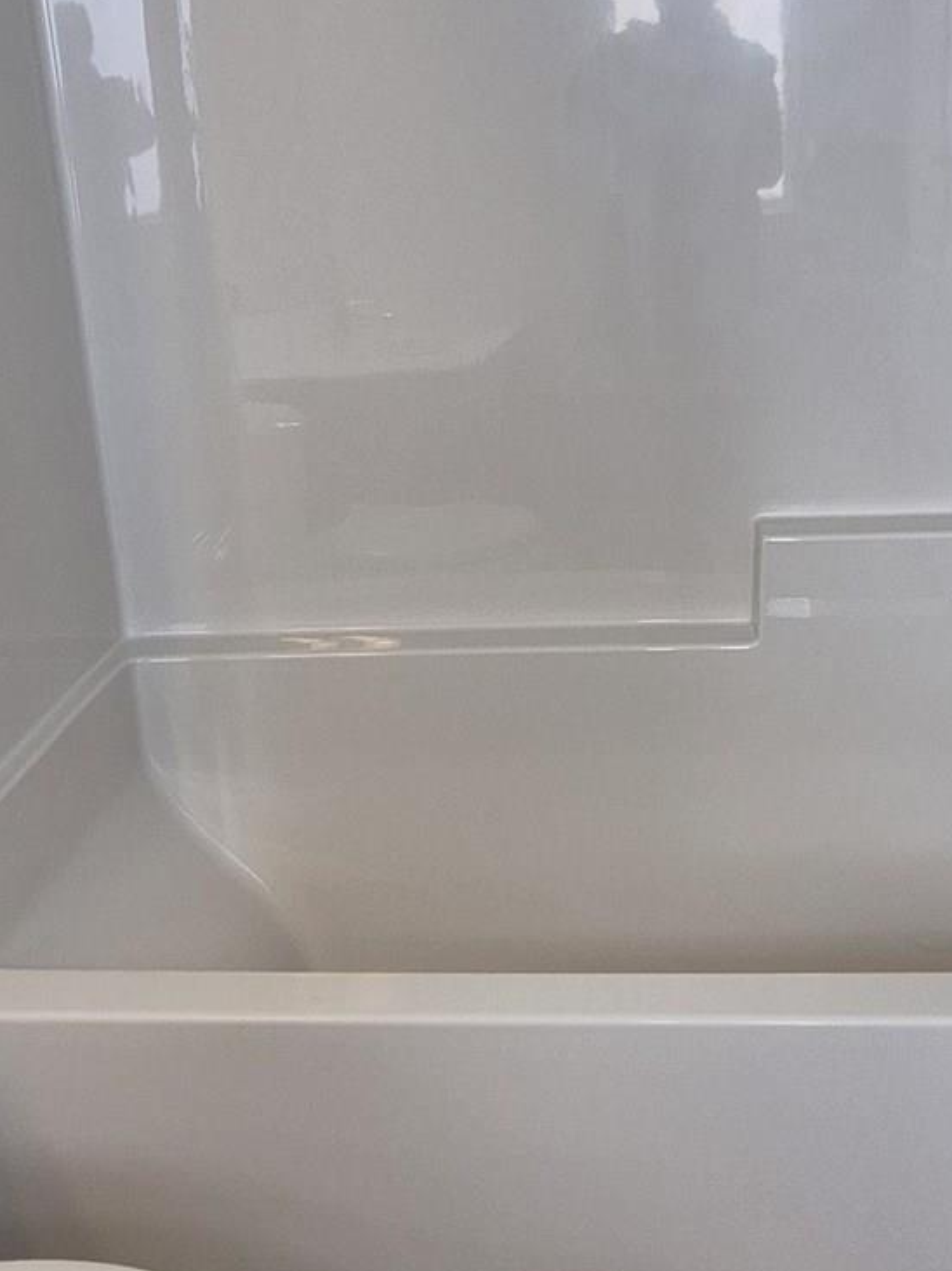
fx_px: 1504
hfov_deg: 35.1
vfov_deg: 45.5
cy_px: 490
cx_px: 499
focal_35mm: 41
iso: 50
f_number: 2.2
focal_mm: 1.74
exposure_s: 1/120
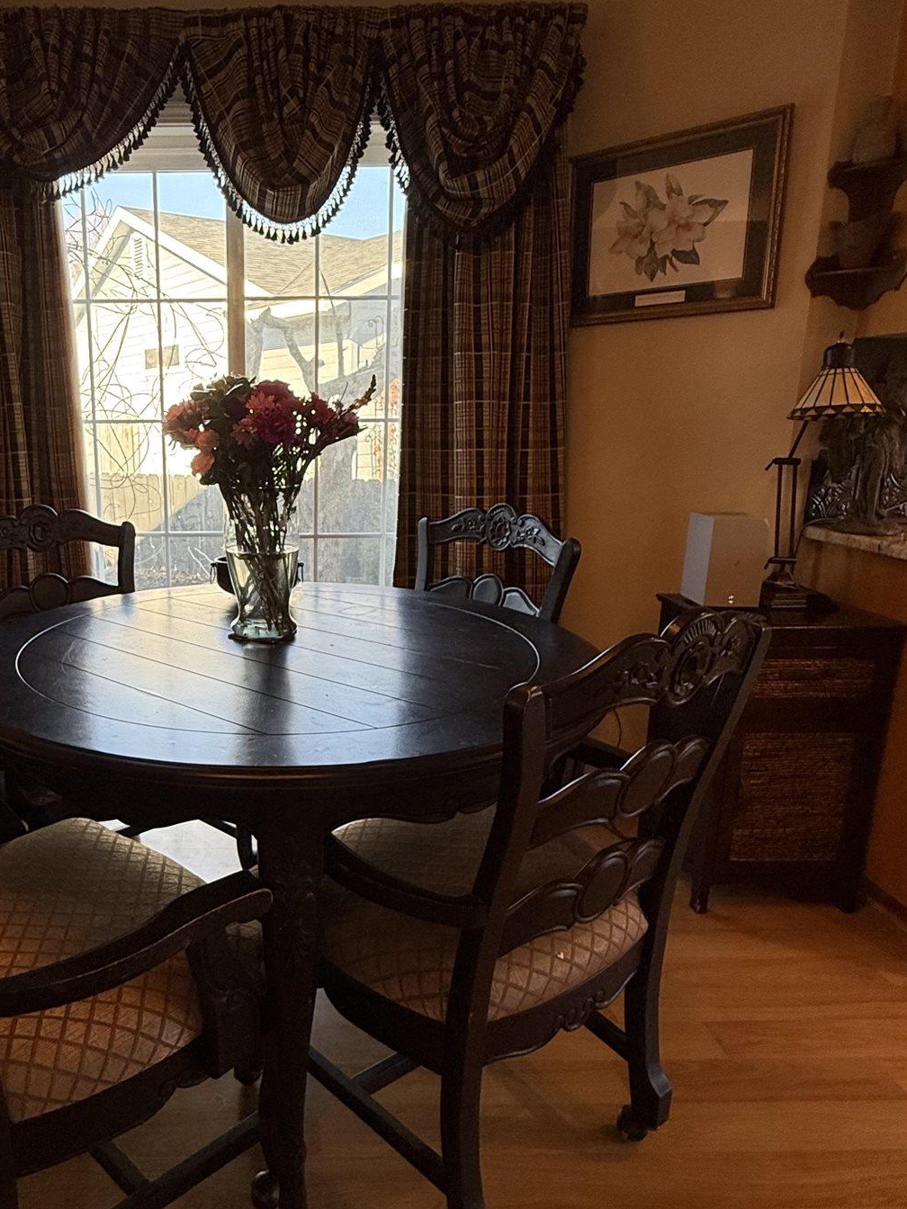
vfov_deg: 71.6
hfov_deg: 54.9
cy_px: 610
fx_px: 838
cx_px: 263
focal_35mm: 24
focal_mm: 2.22
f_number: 2.2
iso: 100
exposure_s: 1/99
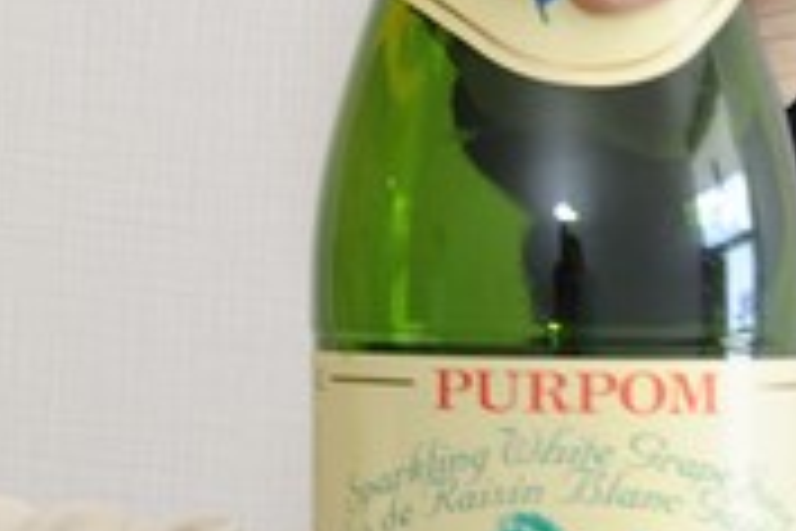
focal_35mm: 212
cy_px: 117
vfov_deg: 6.5
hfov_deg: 9.2
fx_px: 4687
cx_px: -742
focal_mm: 52
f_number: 5.6
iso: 400
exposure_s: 1/90
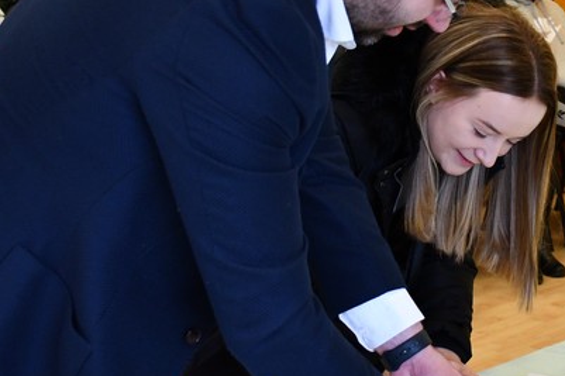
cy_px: 132
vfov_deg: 14.8
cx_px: 530
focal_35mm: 92
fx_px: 1443
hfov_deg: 21.6
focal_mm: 24
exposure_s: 1/125
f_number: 3.8
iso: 1100
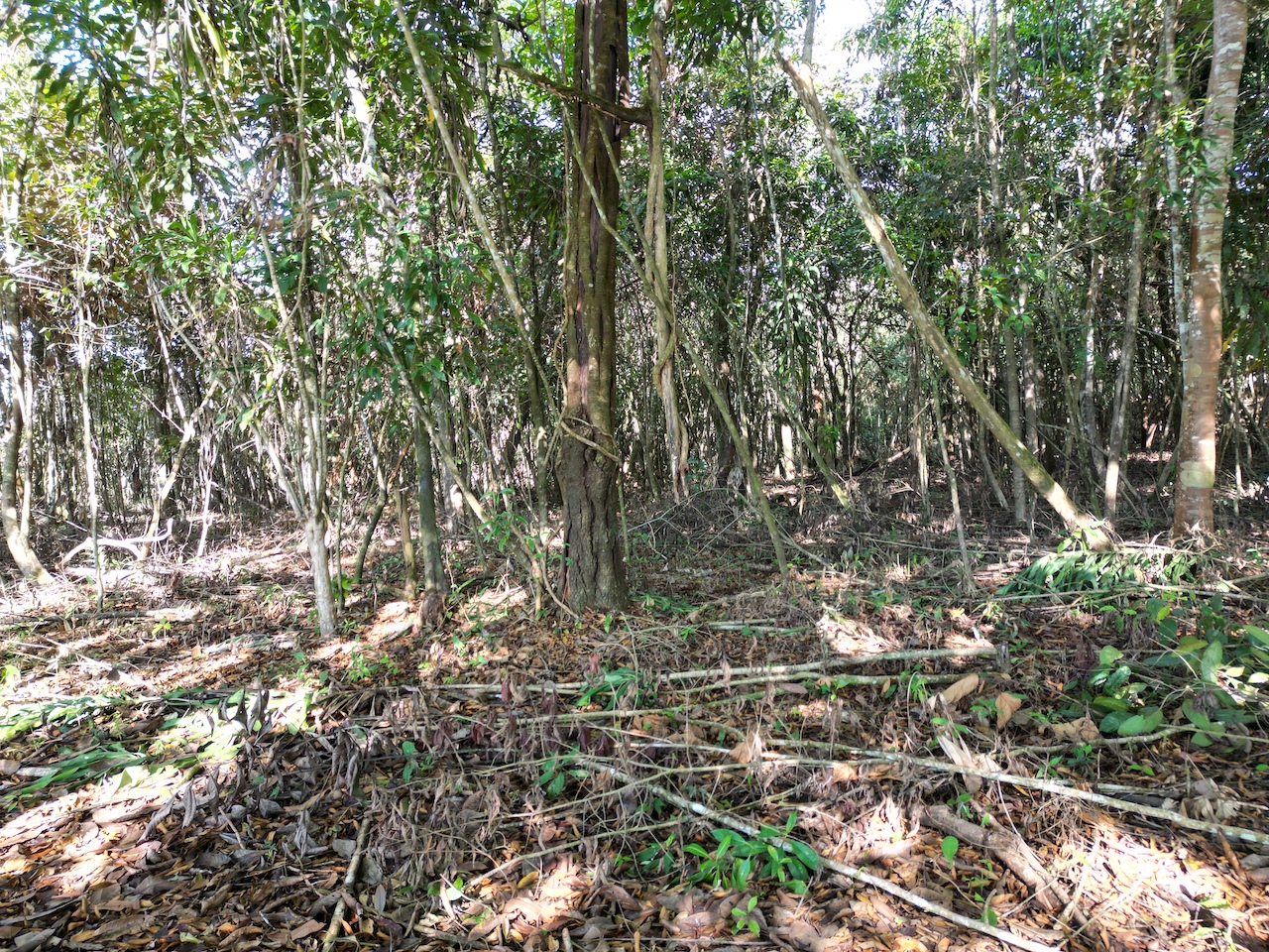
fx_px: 880
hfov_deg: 71.6
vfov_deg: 56.8
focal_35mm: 24
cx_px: 634
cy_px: 476
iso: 110
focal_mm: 6.72
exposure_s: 1/40
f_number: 1.7
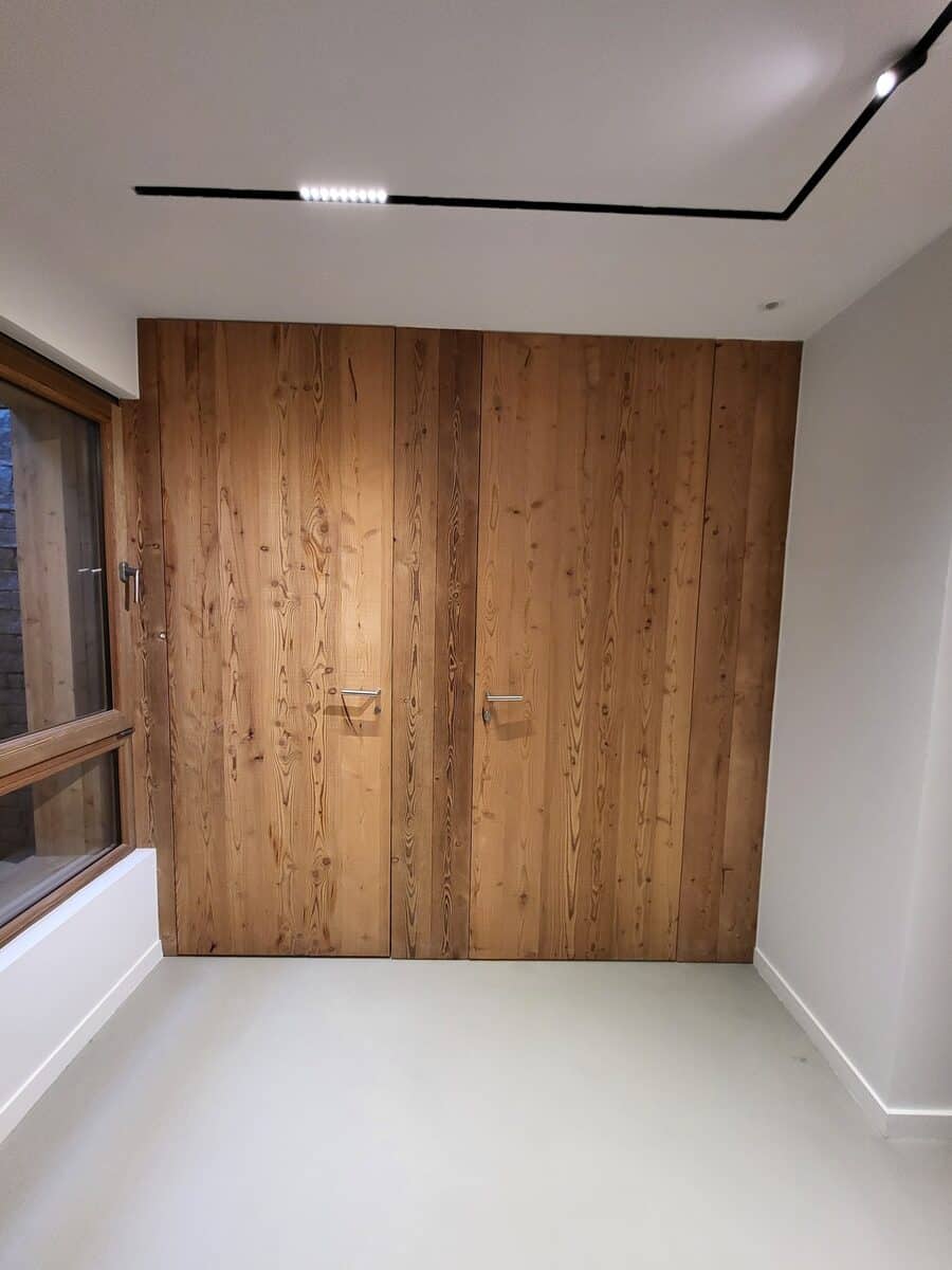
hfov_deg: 89.9
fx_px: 477
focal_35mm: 13
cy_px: 635
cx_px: 476
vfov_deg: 106.2
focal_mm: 1.74
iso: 250
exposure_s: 1/50
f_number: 2.2
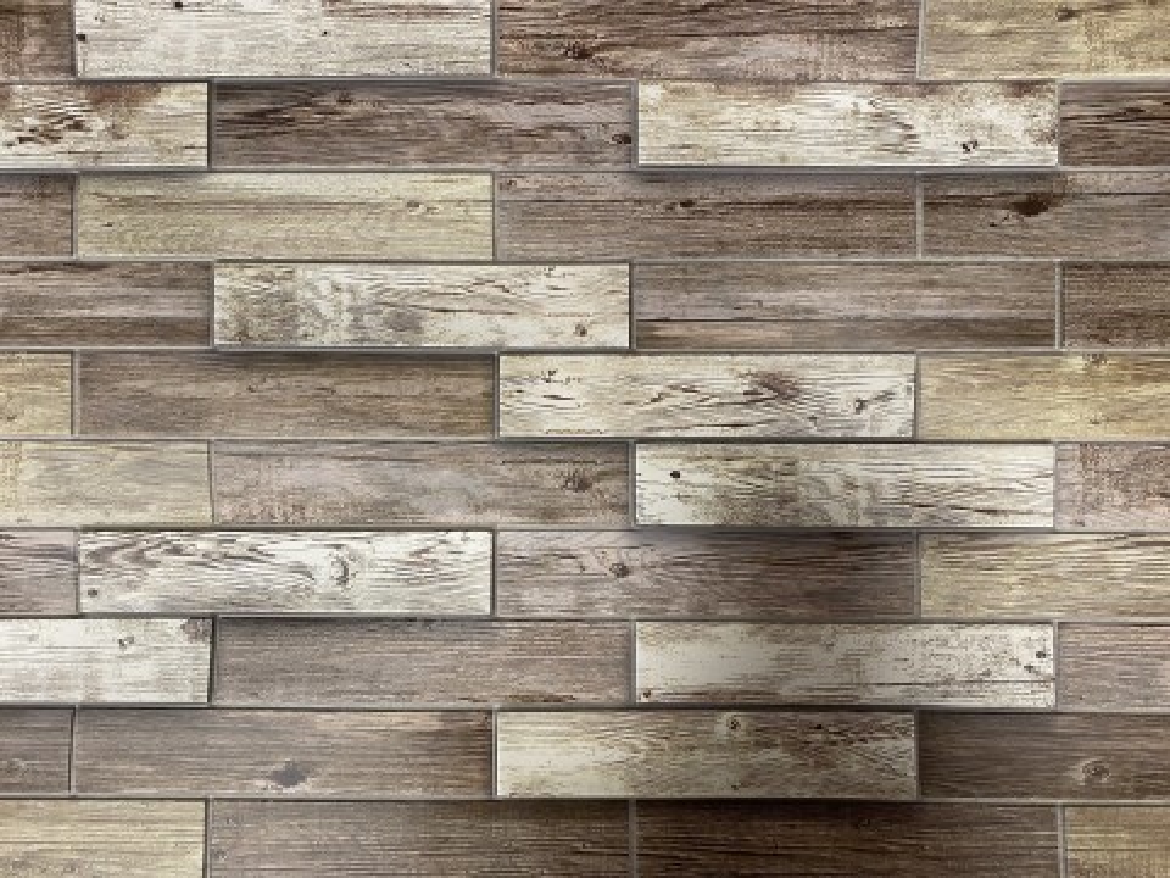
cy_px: 439
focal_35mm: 26
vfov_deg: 53.1
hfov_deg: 67.3
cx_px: 585
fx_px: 879
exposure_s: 1/50
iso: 125
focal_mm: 4.25
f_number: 1.8
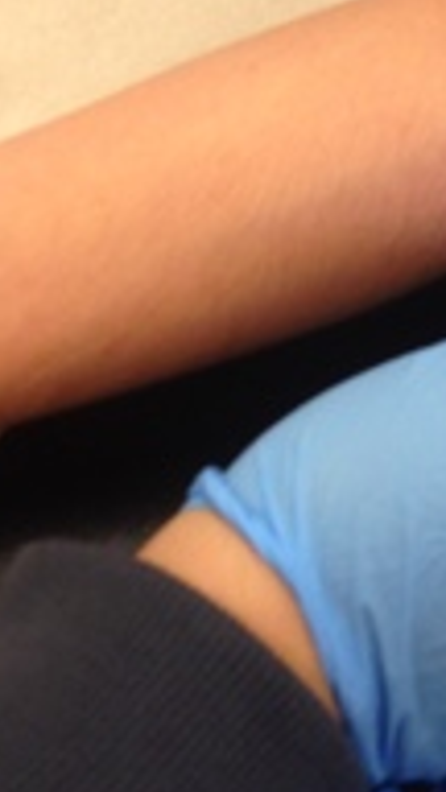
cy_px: -8
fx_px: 1892
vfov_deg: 22.7
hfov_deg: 13.3
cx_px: 442
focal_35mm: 90
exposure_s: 1/20
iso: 80
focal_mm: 4.12
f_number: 2.4
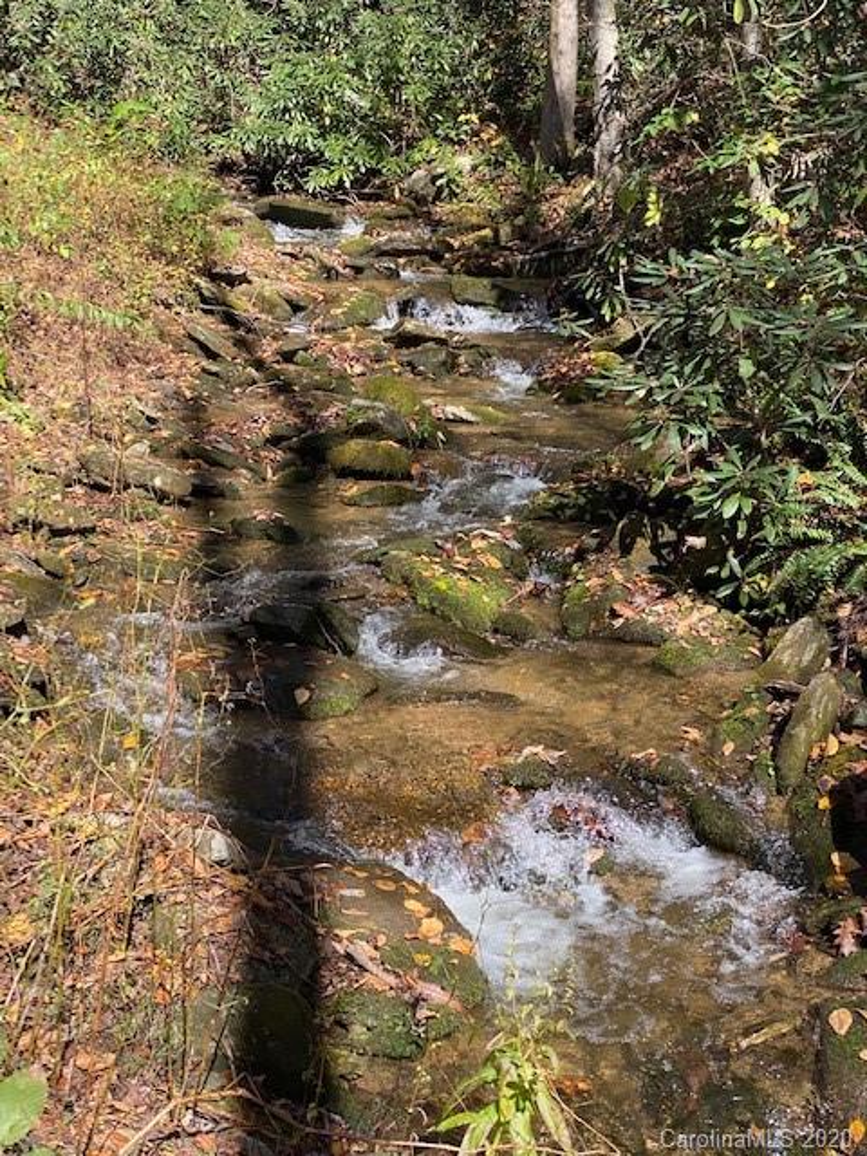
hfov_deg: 28.0
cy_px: 578
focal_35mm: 52
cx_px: 434
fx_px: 1737
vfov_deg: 36.8
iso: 20
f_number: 2
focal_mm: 6
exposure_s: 1/347
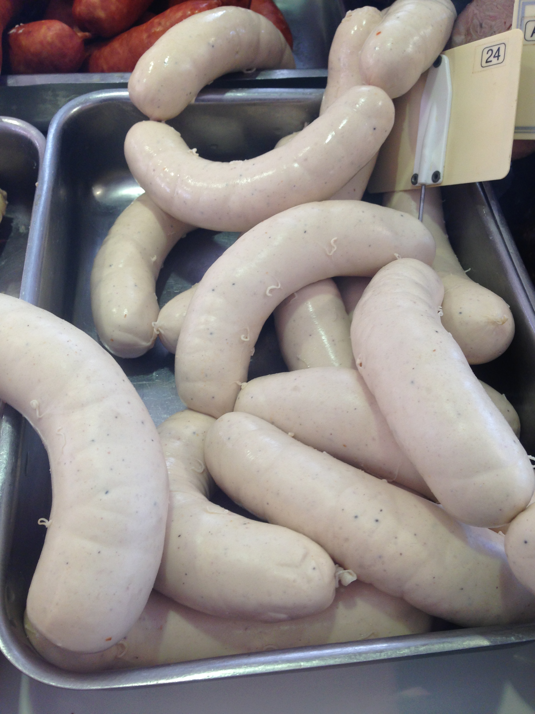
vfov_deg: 55.4
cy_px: 357
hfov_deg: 42.9
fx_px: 680
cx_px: 268
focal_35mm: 33
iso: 64
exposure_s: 1/40
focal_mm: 4.12
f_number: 2.4
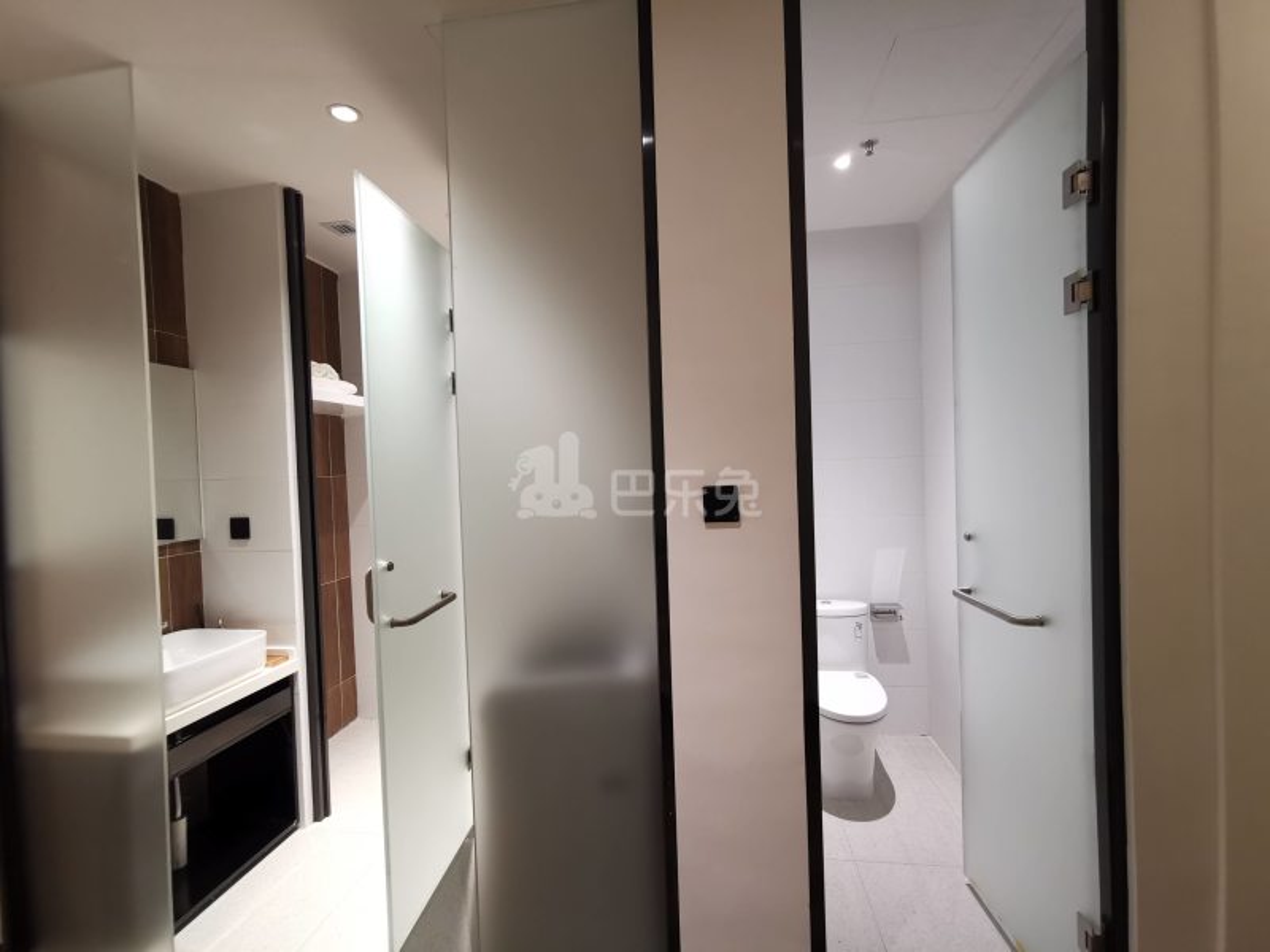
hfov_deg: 94.5
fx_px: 587
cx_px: 635
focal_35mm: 16
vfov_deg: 78.1
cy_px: 476
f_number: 2.2
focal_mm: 2.35
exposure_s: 1/30
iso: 400
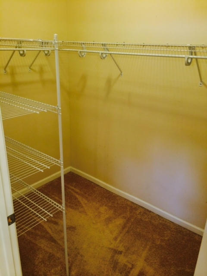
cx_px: 104
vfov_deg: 60.0
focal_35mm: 30
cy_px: 138
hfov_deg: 46.8
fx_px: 239
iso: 200
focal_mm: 4.12
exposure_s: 1/33
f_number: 2.2
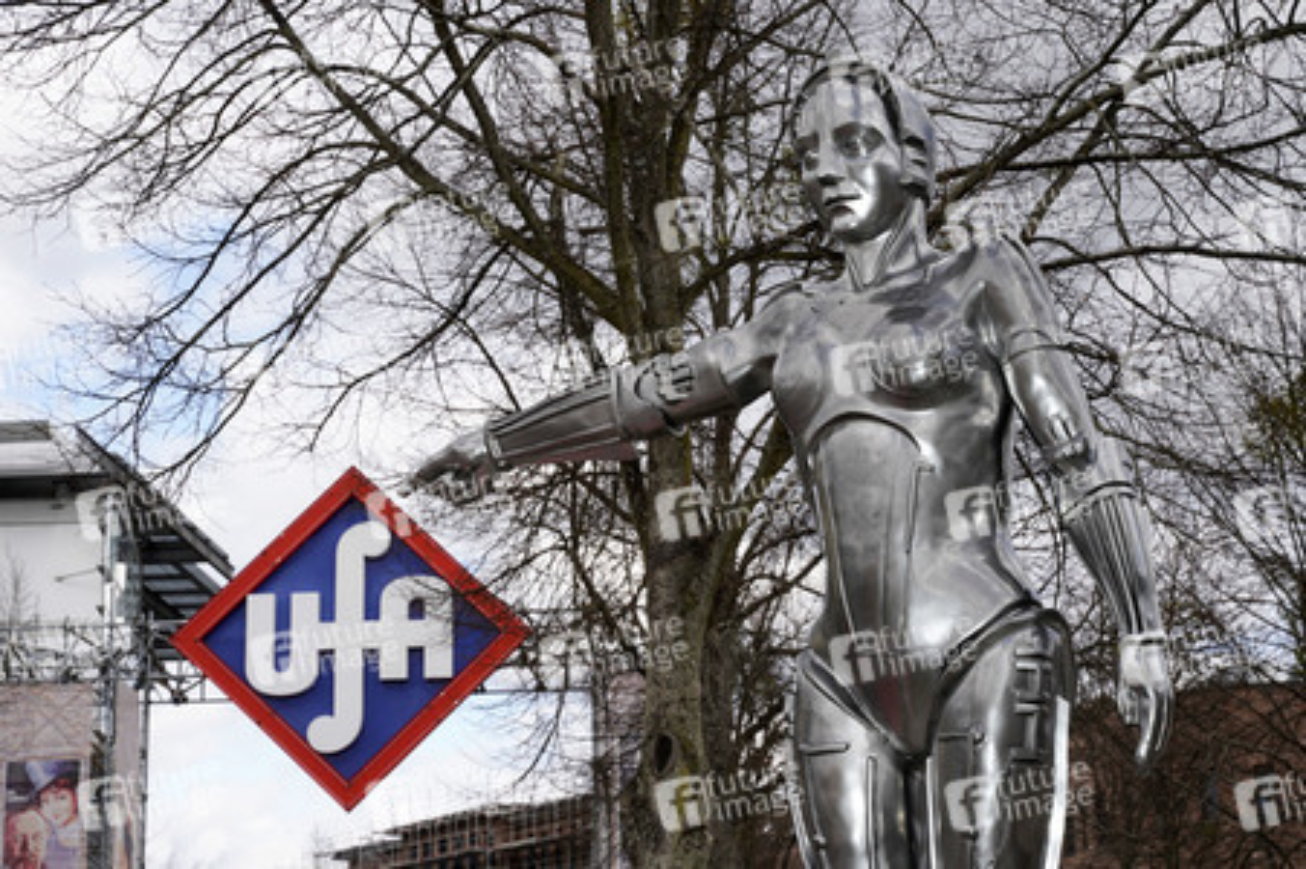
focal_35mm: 68
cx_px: 653
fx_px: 2465
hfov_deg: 29.7
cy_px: 434
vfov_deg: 20.0
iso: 160
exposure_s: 1/160
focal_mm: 68
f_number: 11
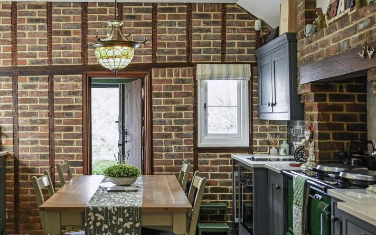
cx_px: 161
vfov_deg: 29.2
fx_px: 451
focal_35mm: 44
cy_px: 120
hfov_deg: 45.1
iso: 1000
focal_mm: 30
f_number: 4
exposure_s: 1/80
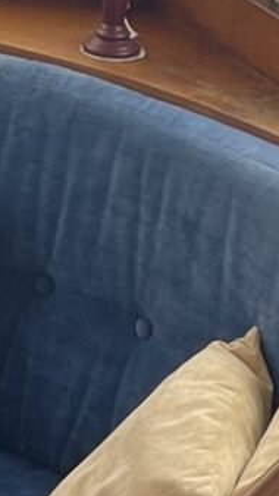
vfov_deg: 12.8
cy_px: 712
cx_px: 135
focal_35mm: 161
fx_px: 2119
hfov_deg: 7.5
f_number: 1.6
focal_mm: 5.1
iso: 50
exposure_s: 1/121
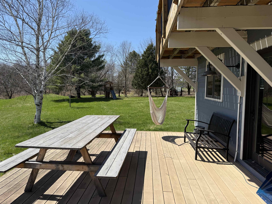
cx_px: 136
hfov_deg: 71.6
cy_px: 102
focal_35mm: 24
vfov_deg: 56.8
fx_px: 189
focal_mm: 6.76
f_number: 1.78
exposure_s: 1/4167
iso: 80
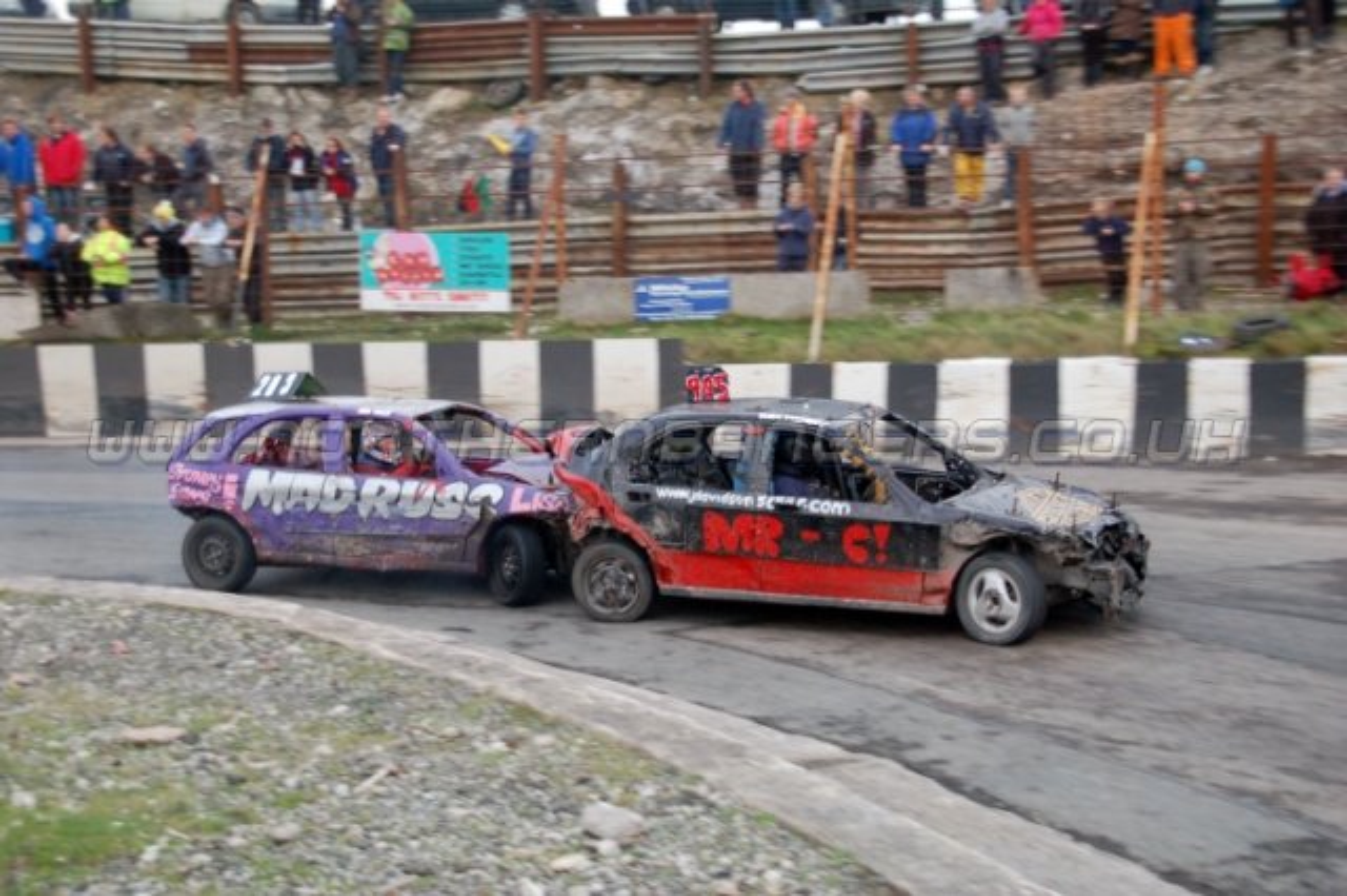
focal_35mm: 60
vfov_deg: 22.6
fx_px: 2244
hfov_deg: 33.4
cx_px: 674
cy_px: 448
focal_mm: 40
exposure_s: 1/160
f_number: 4.8
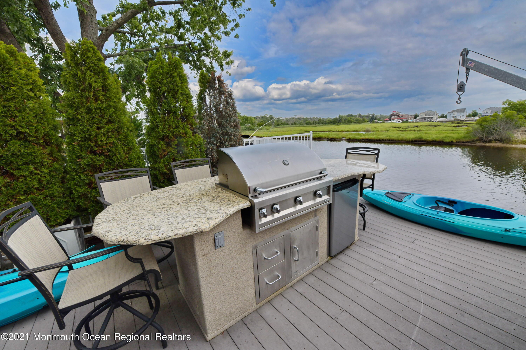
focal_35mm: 14
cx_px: 263
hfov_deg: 104.3
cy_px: 175
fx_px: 205
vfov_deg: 81.2
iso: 640
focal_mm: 14
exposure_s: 1/800
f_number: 14
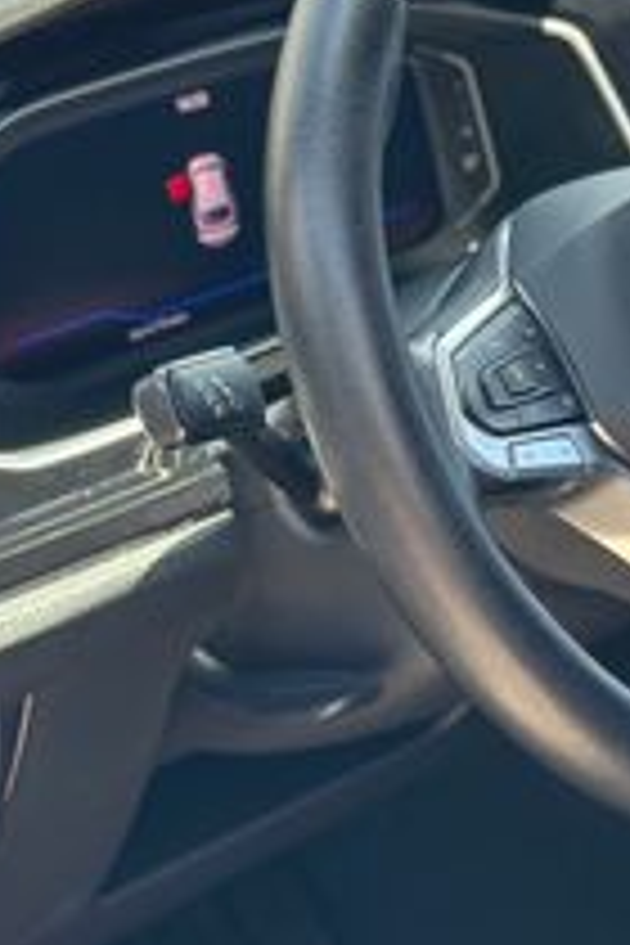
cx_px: 644
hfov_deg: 12.1
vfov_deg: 18.2
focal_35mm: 112
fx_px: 2940
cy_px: 302
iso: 100
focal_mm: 6.86
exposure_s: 1/171
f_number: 1.78
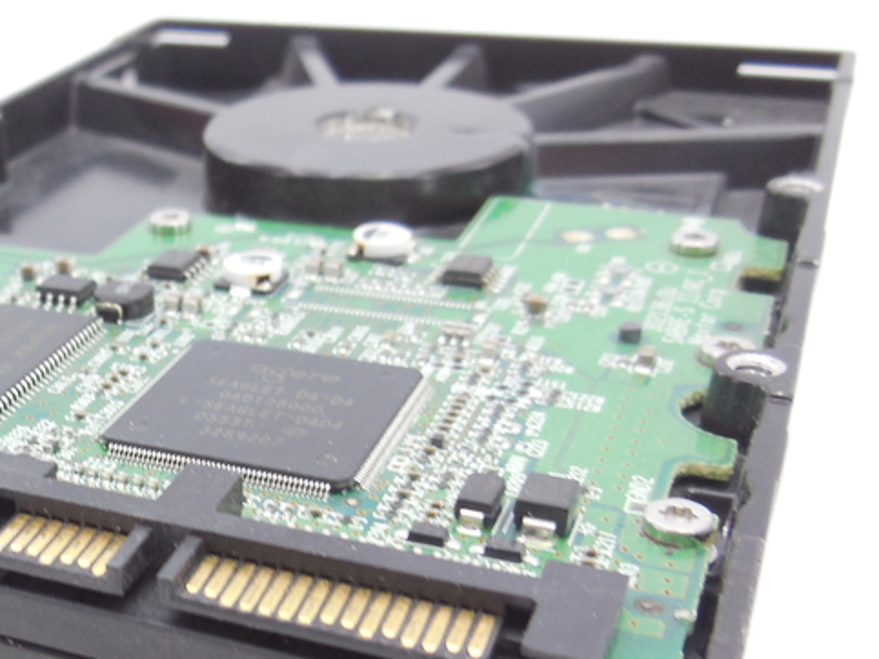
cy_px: 584
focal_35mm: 53
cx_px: 120
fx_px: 1345
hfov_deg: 34.5
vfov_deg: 26.6
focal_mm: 4.5
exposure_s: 1/40
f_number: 3.1
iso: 125
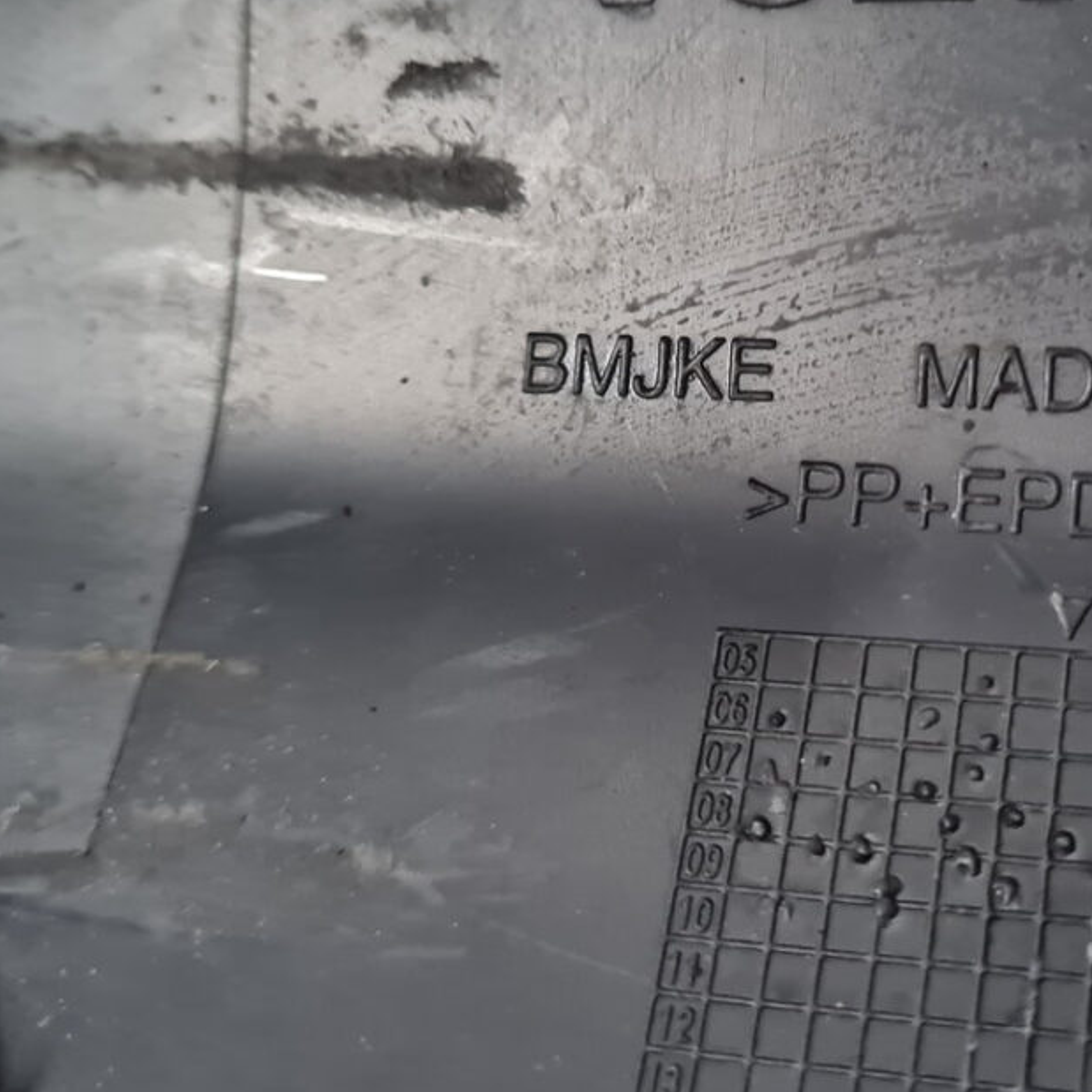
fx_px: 1856
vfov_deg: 32.5
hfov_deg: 31.9
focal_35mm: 52
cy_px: 372
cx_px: 877
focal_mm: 5.4
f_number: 1.8
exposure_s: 1/25
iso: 800
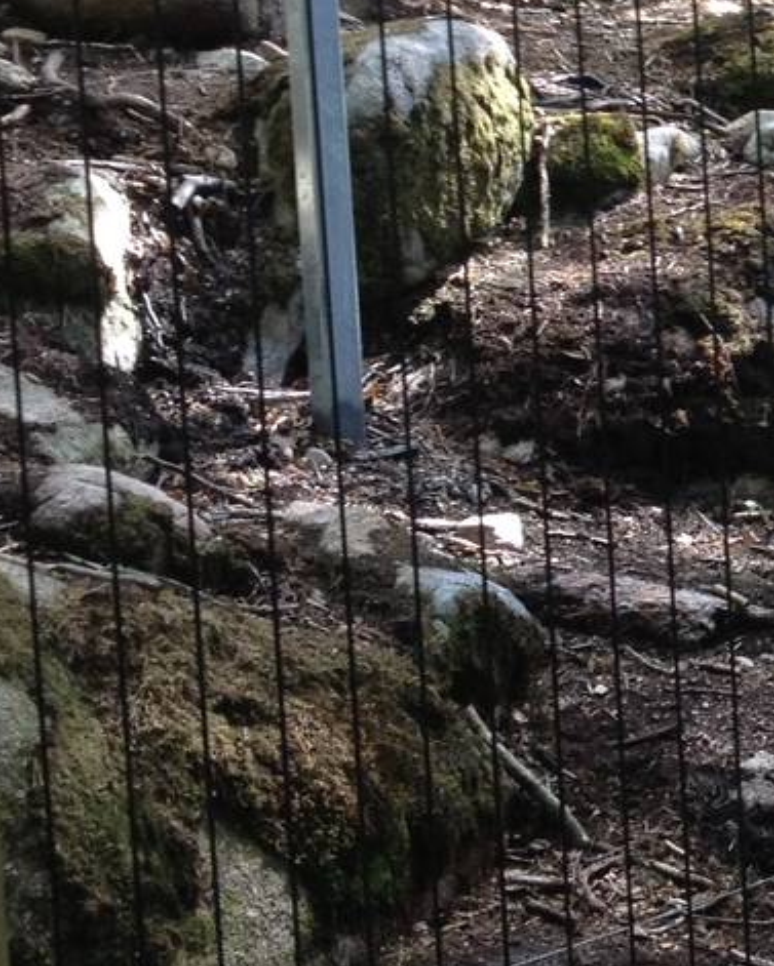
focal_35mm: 116
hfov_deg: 12.3
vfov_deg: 16.4
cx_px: 1365
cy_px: 178
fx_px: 3321
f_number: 2.4
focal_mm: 4.28
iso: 80
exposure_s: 1/120
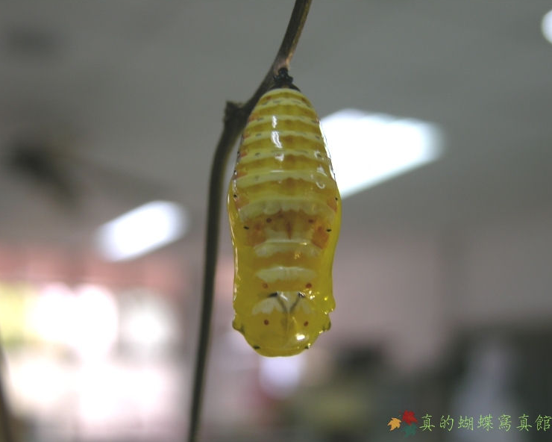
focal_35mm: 57
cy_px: 221
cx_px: 273
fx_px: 931
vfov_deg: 26.7
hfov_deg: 33.0
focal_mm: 13.7
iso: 50
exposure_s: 1/12.4
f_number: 3.1
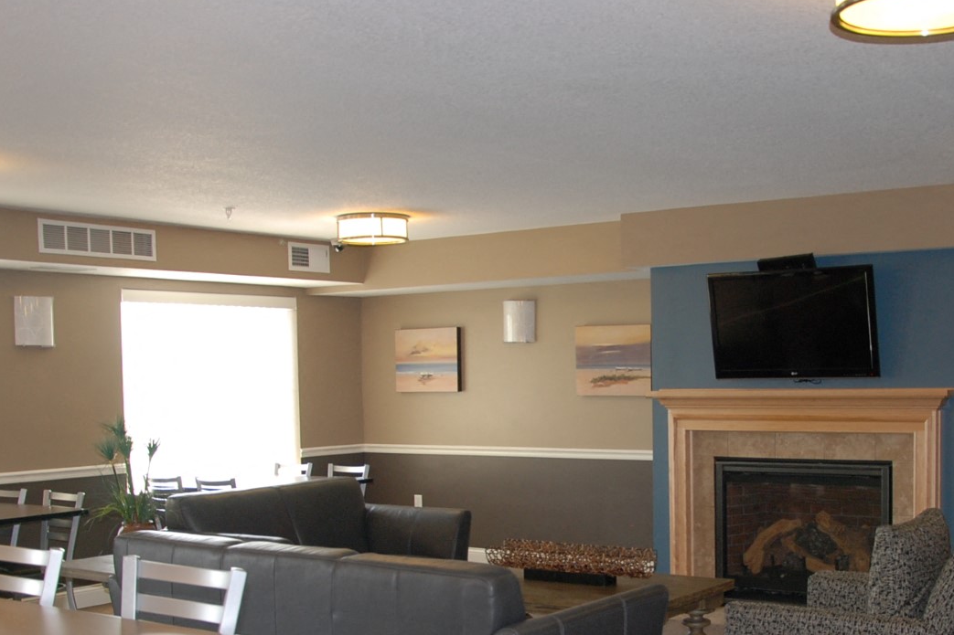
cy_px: 485
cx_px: 612
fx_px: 1292
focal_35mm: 49
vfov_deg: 27.2
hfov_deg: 40.2
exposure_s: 1/60
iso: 400
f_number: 4
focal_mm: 21
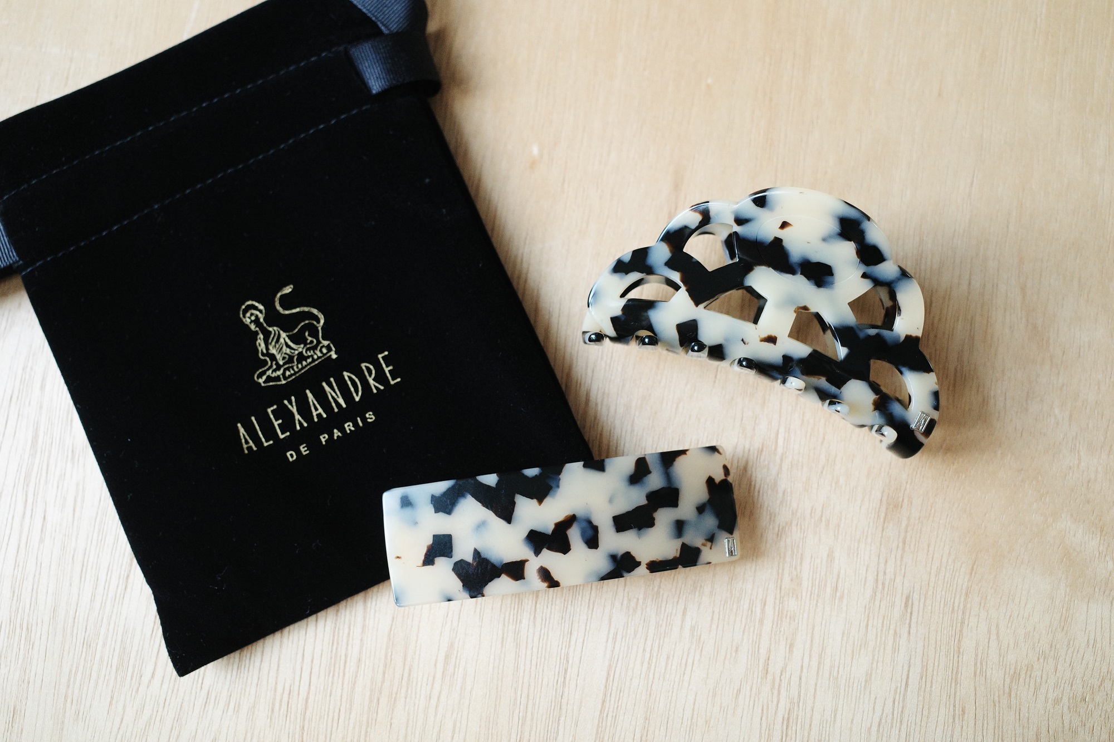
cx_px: 557
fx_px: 866
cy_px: 371
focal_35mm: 28
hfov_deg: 65.5
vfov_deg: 46.4
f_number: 4
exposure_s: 1/50
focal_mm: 18.3
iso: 2000
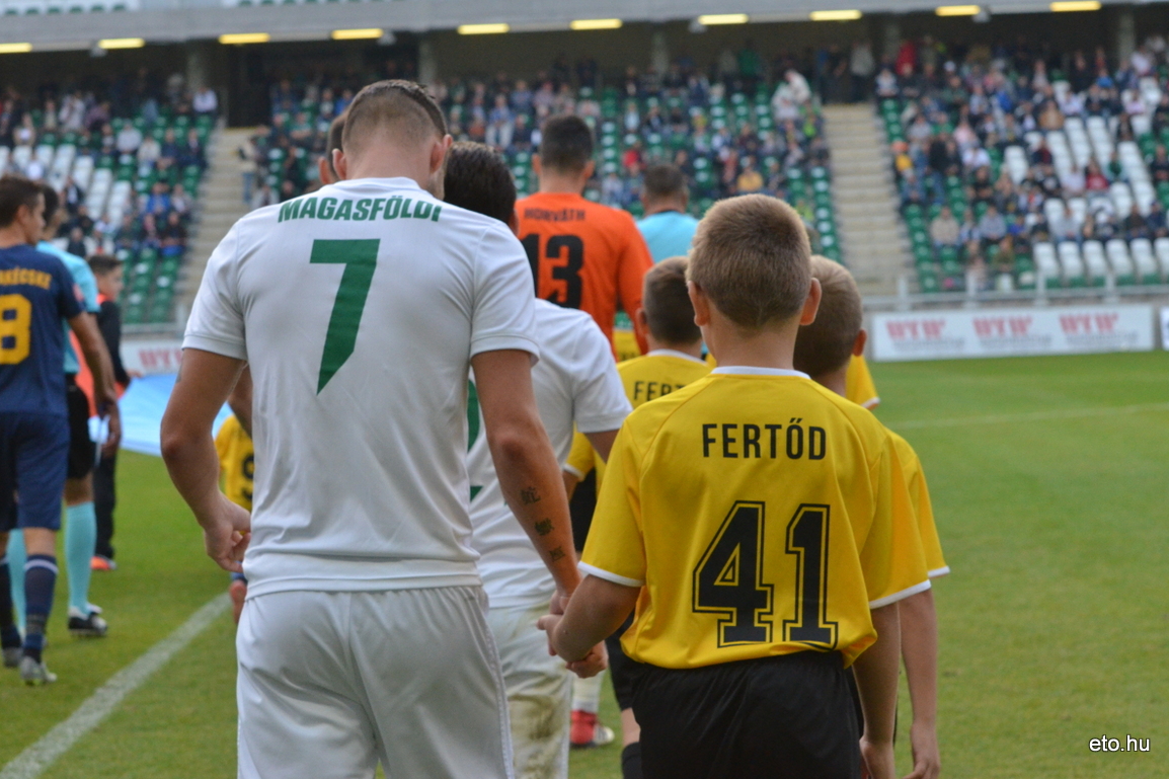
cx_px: 571
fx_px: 3539
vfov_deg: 12.6
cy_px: 378
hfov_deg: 18.8
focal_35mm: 109
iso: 1600
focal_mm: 70
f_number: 6.3
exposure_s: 1/640
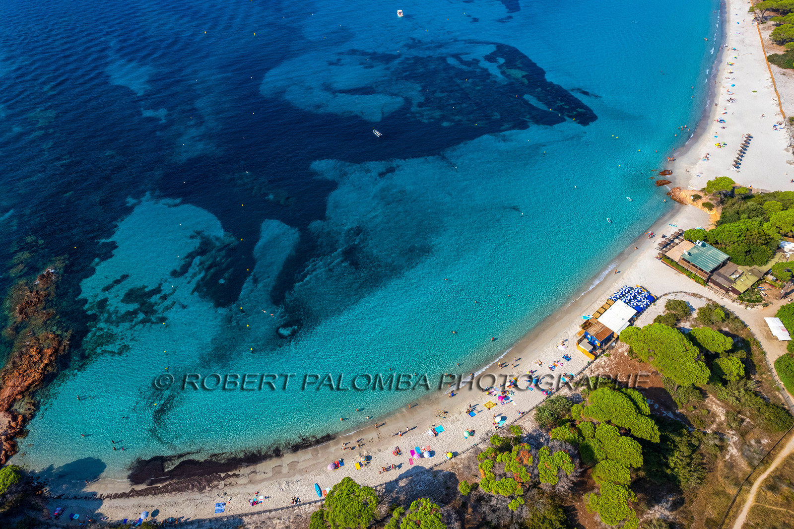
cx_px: 397
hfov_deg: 78.6
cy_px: 264
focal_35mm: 22
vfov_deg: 57.2
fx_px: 485
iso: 110
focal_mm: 8.4
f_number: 2.8
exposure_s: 1/2500
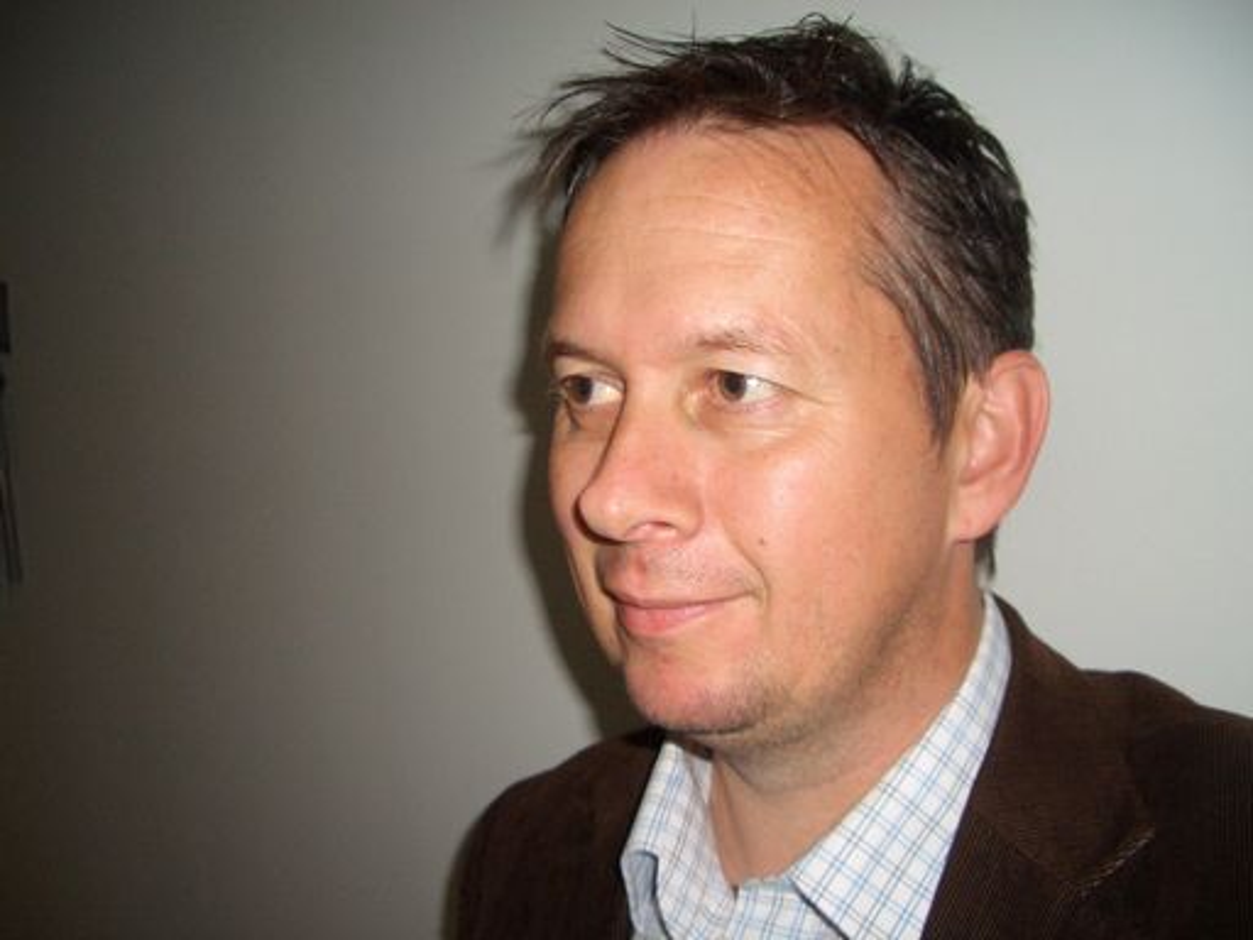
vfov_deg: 40.7
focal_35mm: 35
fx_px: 1267
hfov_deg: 52.6
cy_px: 470
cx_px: 626
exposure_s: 1/60
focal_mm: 5.8
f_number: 2.6
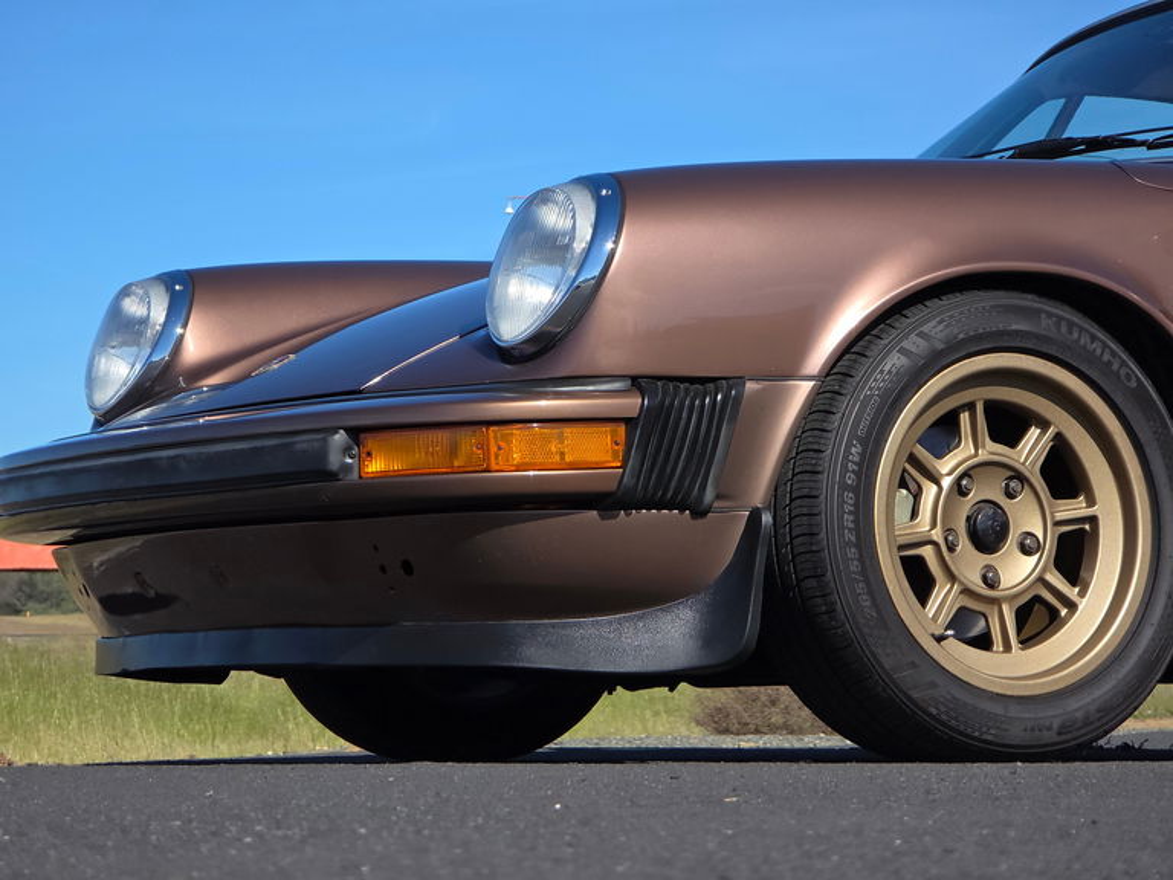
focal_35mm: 115
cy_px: 440
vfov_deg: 12.9
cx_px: 586
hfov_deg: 17.1
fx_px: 3897
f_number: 3.4
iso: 80
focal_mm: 18.6
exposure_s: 1/2000
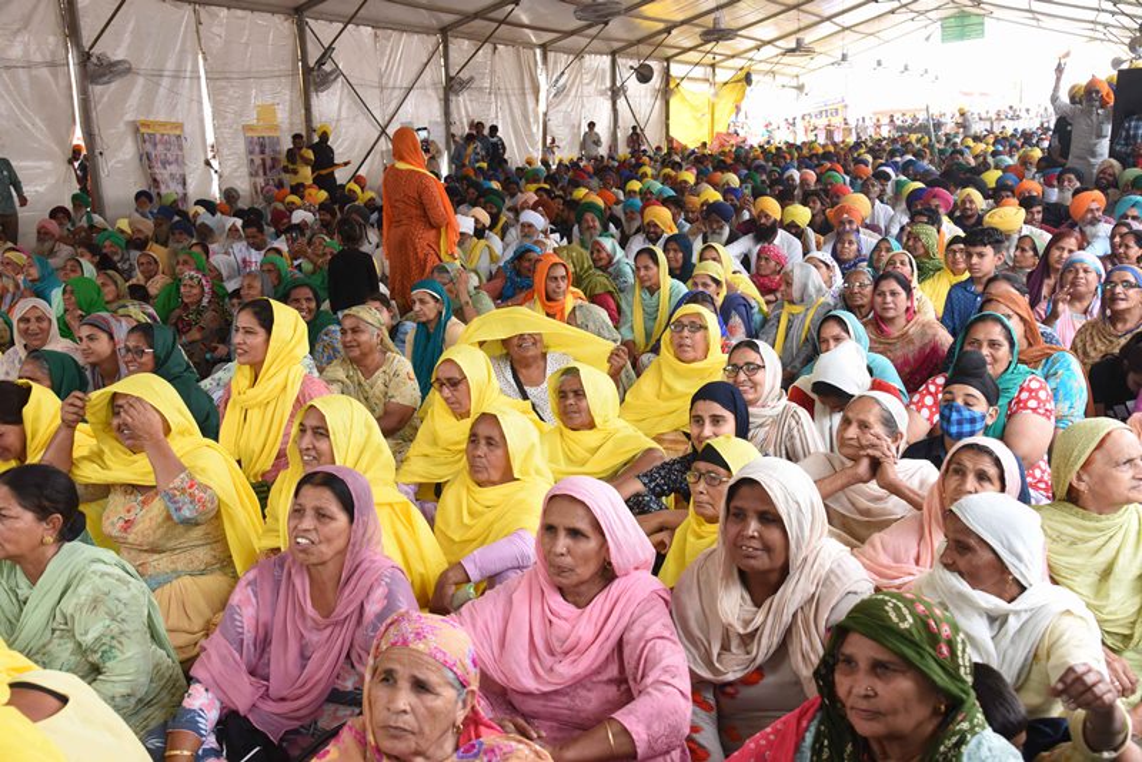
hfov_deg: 50.7
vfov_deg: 35.1
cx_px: 571
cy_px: 381
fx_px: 1206
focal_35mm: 38
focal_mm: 38
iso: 1600
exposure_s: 1/100
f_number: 7.1
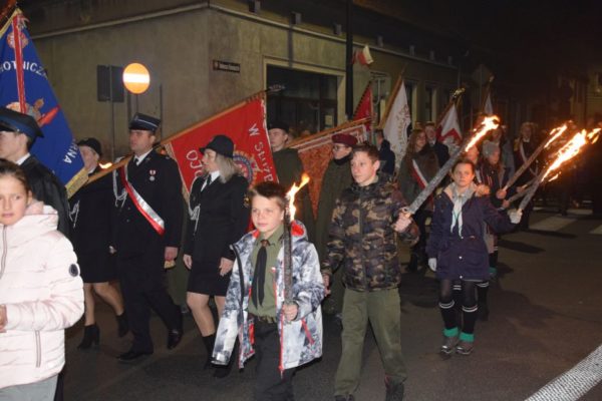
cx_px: 301
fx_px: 853
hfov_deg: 38.9
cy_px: 200
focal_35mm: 51
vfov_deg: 26.5
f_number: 4.2
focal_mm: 34
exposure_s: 1/60
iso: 3200
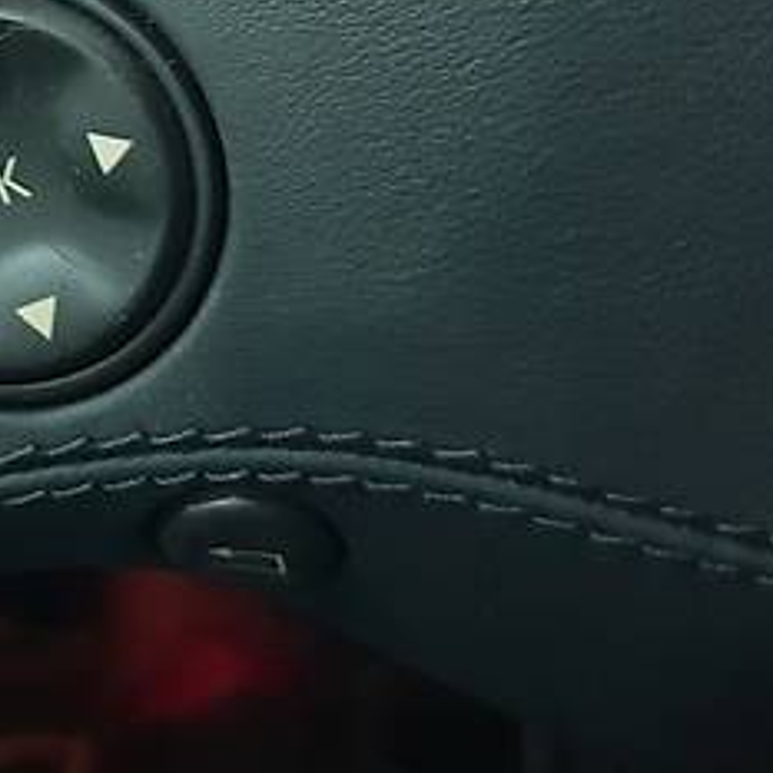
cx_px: -109
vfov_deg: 21.5
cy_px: 100
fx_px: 1996
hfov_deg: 20.7
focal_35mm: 79
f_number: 1.5
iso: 640
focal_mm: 4.3
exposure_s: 1/10
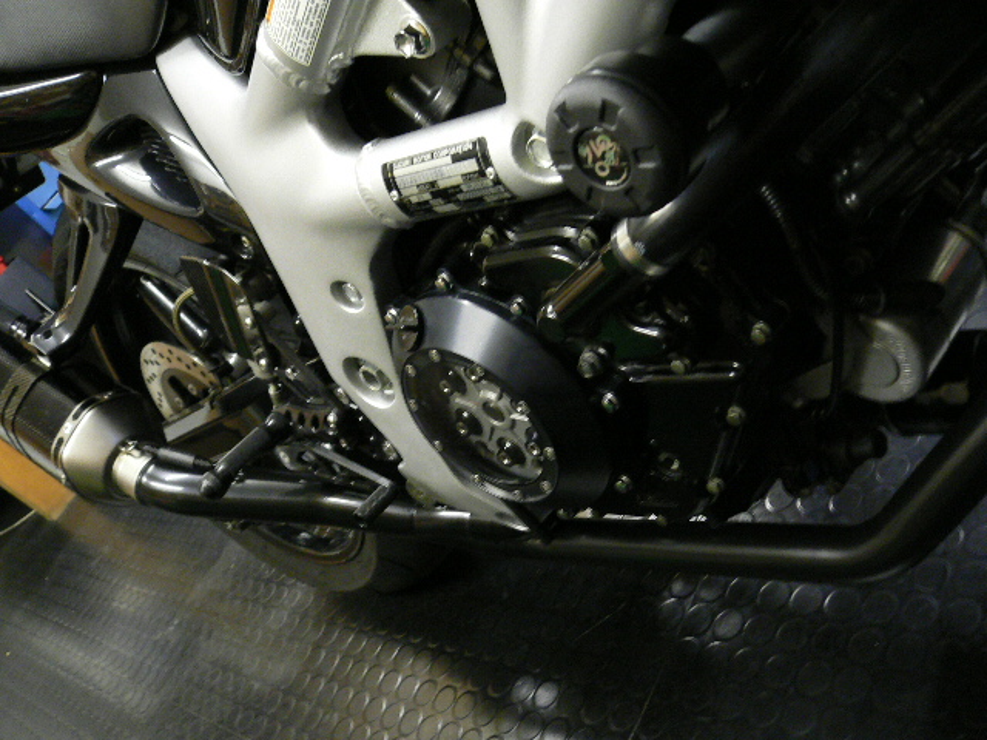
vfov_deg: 40.7
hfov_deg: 52.6
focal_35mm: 35
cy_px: 370
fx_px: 998
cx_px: 494
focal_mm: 5.8
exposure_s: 1/4
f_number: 2.8
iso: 200
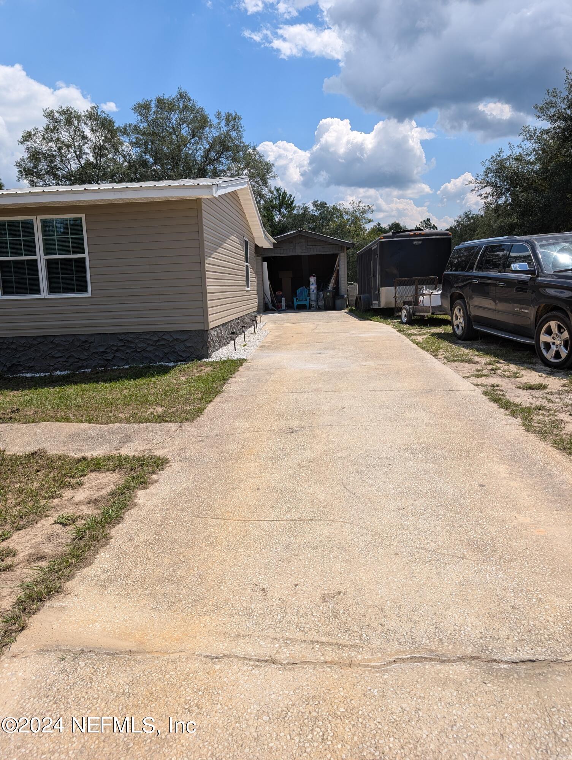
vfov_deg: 71.5
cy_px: 380
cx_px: 286
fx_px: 528
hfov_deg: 56.9
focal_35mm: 24
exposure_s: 1/1984
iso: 27
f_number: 1.68
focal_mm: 6.9
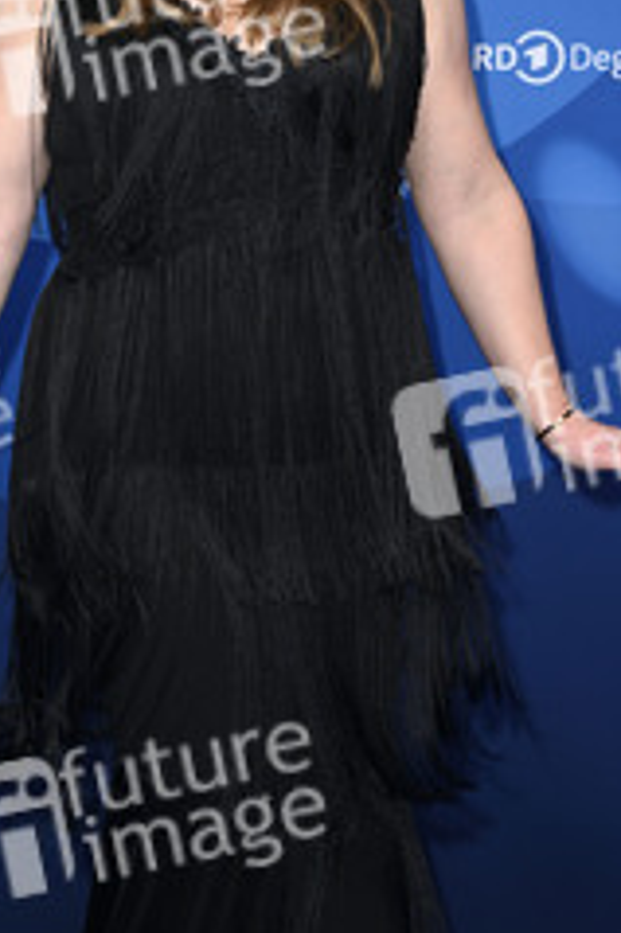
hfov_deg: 11.7
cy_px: 230
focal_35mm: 117
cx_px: 238
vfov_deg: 17.4
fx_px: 3032
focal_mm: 70
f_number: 5.6
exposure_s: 1/250
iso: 800
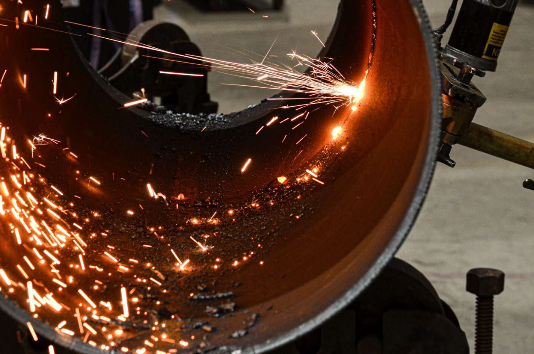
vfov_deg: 12.6
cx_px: 226
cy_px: 113
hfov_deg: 19.0
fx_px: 1599
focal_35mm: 108
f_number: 4.5
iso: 400
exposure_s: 1/80
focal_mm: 50
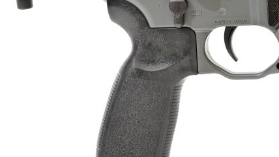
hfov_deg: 8.2
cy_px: 7
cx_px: 227
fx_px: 1946
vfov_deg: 4.6
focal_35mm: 263
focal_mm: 70
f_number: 6.3
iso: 800
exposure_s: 1/60
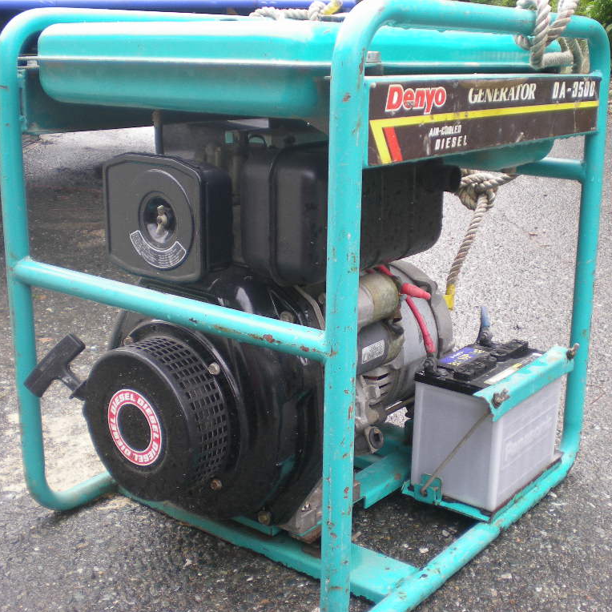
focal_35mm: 45
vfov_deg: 37.6
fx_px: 900
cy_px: 307
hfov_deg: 37.5
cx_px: 317
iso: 57
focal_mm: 6.3
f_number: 3.1
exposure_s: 1/60.1
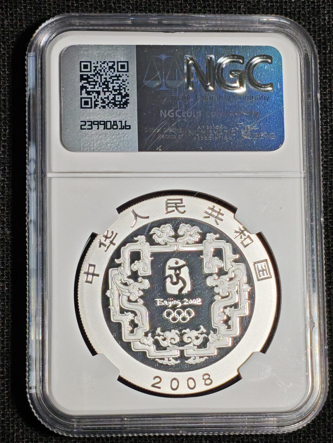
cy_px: 222
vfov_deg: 18.4
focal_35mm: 107
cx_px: 166
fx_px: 1372
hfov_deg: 13.8
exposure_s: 1/1508
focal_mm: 4.94
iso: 50
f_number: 1.5
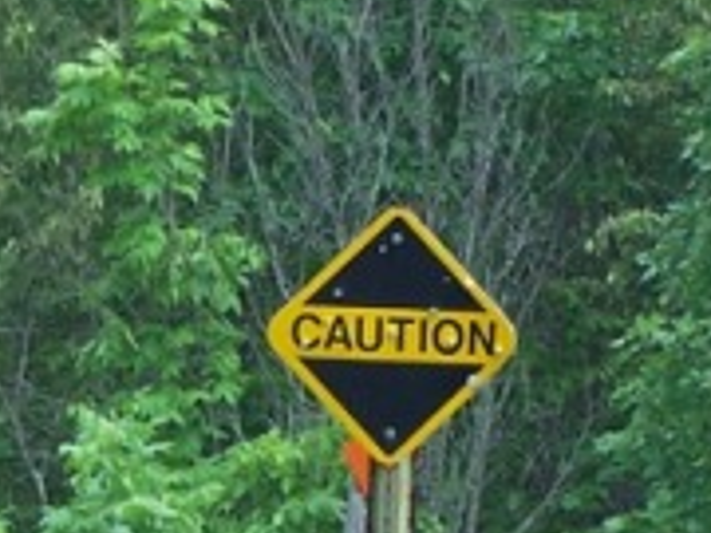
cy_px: 1074
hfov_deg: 2.7
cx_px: -510
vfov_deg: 2.0
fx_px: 14973
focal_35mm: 729
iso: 80
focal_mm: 21.2
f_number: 3.2
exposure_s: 1/250
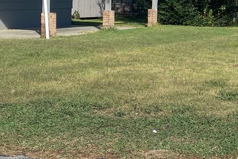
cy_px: 11
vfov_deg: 13.4
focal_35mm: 101
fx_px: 668
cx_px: 276
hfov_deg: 19.2
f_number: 1.8
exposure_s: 1/2315
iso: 32
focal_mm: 4.25
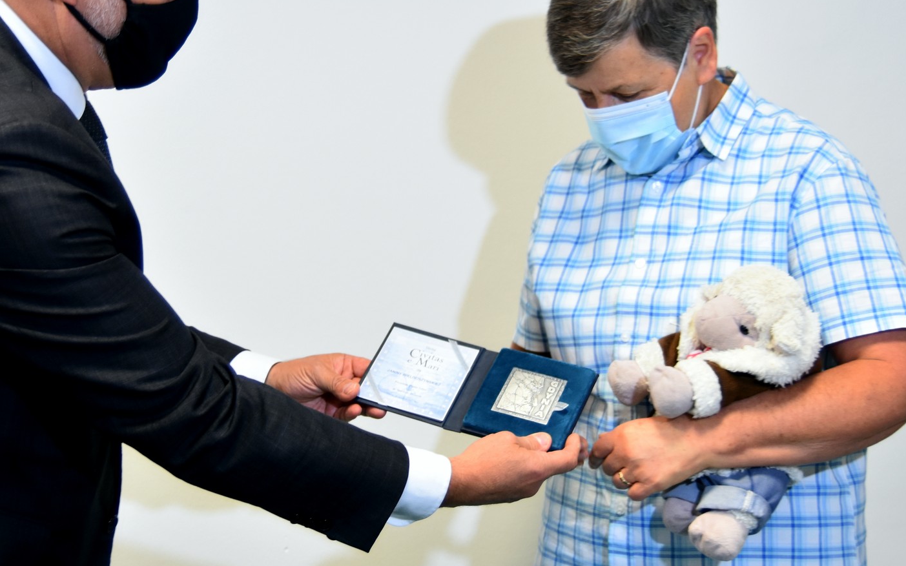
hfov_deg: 35.1
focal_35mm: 58
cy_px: 226
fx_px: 1432
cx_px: 392
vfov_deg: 22.3
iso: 640
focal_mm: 26
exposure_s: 1/80
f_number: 2.8
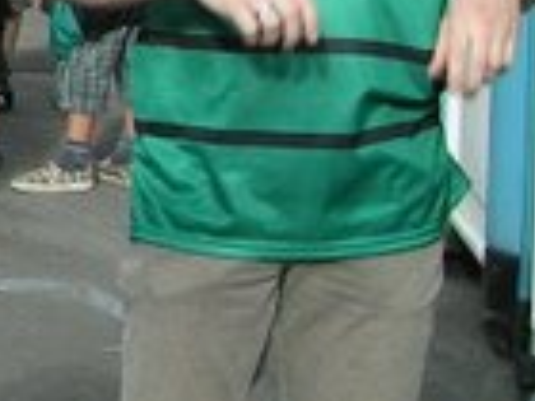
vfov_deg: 9.0
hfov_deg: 11.0
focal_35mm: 163
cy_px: -88
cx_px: -554
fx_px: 2519
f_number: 5.6
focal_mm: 5.8
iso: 50
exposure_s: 1/320
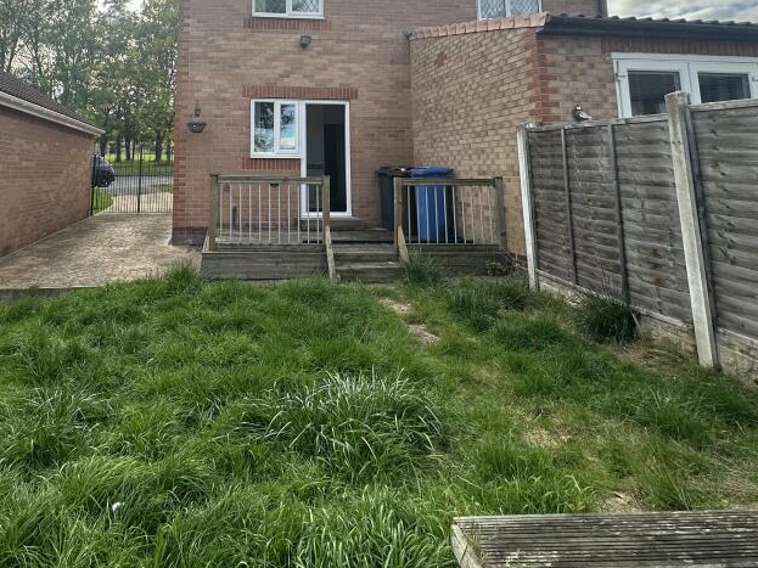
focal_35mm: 23
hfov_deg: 71.7
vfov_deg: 54.3
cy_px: 102
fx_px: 504
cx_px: 252
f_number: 2.2
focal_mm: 2.22
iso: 40
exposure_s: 1/596
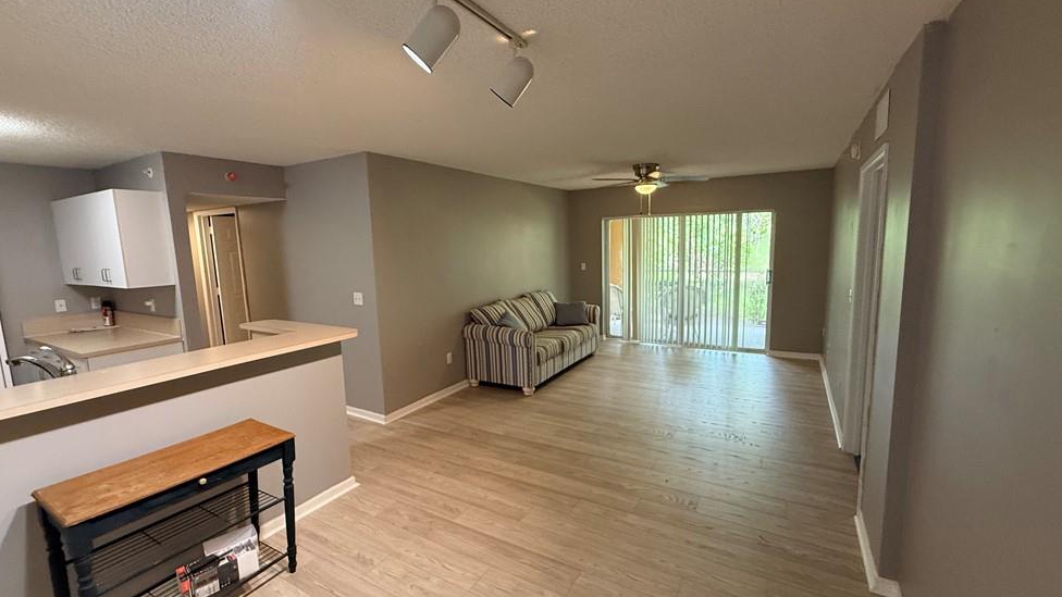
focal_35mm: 16
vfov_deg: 67.1
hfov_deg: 99.4
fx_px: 451
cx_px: 531
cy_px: 302
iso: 400
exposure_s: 1/60
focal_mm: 2.22
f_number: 2.2
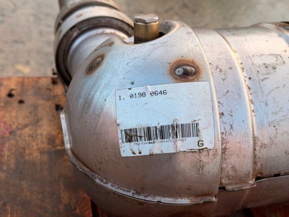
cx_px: 144
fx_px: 401
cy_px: 108
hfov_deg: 39.7
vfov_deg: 30.3
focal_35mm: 48
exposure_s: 1/373
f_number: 1.78
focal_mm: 6.76
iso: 64
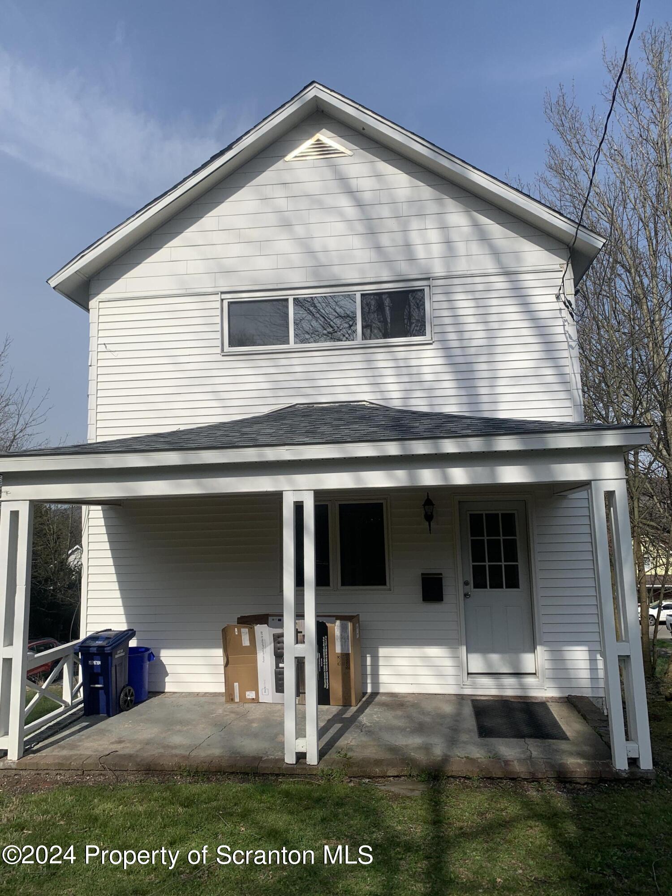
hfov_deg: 53.1
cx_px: 336
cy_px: 448
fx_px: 673
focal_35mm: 26
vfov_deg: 67.3
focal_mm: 4.25
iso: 25
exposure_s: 1/4098
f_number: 1.8
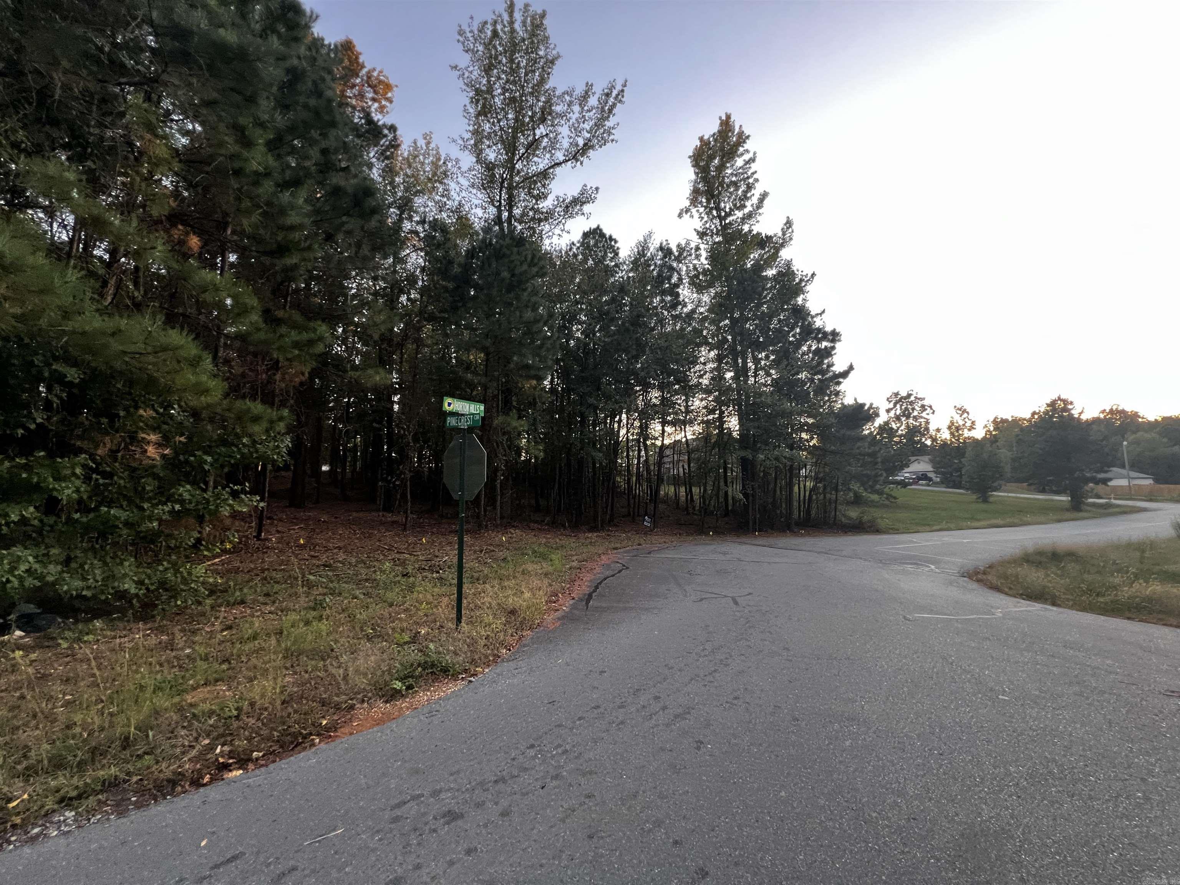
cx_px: 590
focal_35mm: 13
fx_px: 443
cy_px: 442
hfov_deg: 106.2
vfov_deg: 89.9
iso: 250
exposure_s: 1/99
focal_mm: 1.57
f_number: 1.8
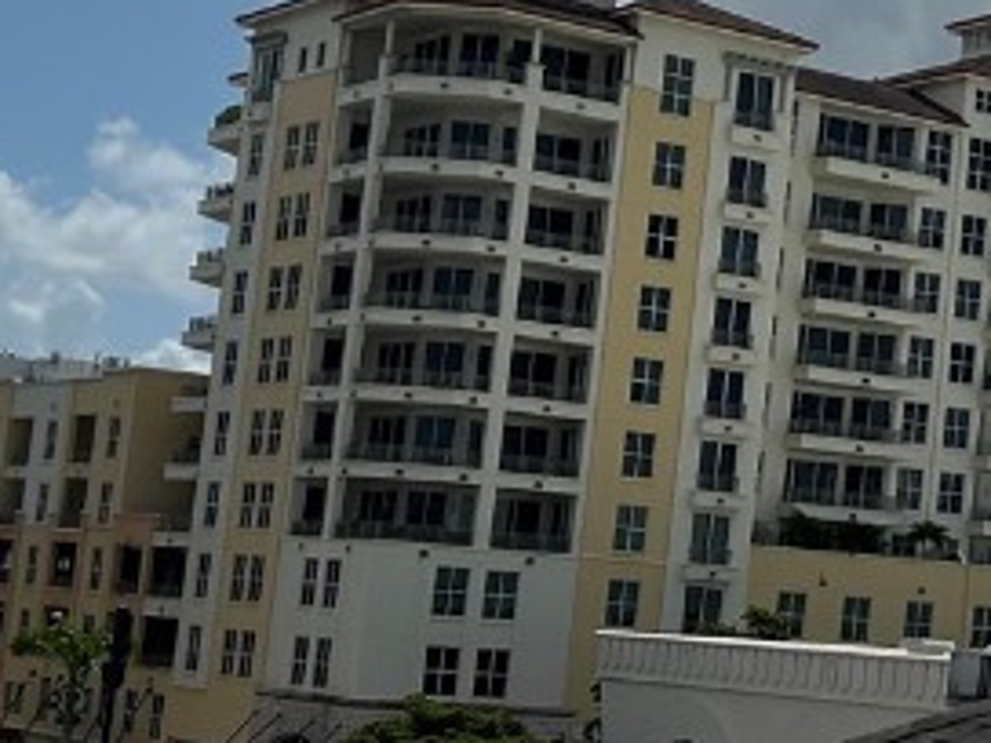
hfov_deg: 18.7
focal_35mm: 98
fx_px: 2806
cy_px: 193
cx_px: 1257
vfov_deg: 15.0
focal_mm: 5.7
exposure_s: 1/16393
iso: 50
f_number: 1.5
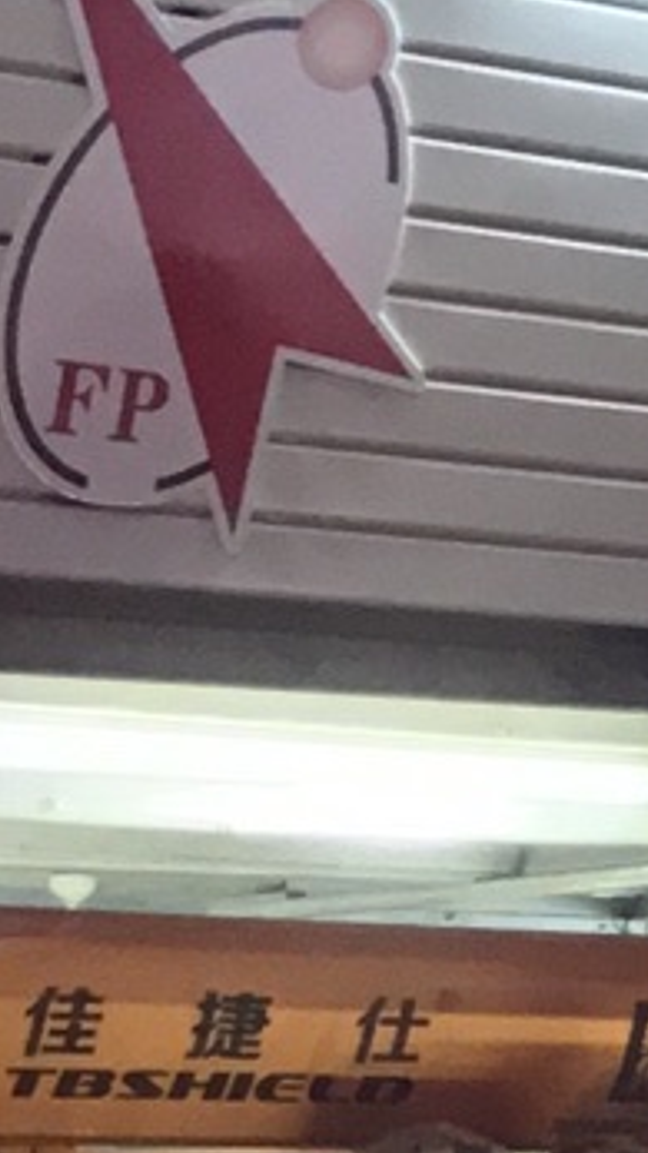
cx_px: 2379
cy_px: 552
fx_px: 5380
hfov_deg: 6.0
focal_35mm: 176
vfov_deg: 12.2
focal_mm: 3.99
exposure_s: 1/16
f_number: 1.8
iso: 160
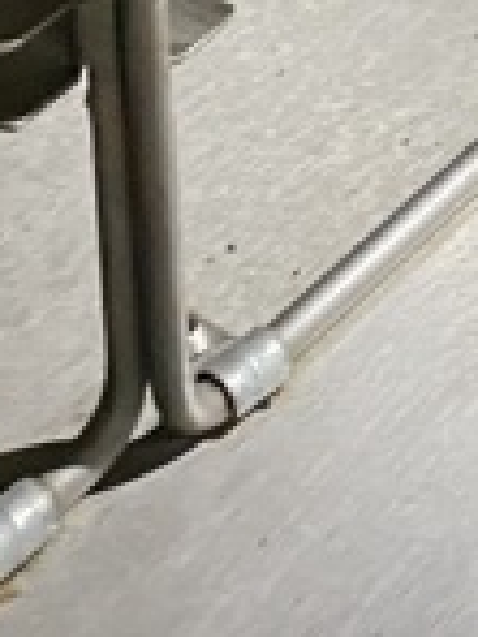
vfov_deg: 11.9
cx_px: 224
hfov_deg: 10.4
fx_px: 2633
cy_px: -755
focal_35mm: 143
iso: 640
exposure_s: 1/40
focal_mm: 4.25
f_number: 1.8
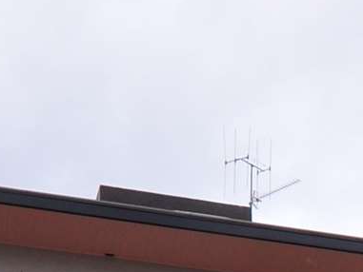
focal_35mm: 120
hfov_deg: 15.8
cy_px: 661
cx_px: 446
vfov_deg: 10.6
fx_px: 1255
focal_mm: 11
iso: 200
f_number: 11
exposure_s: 1/200
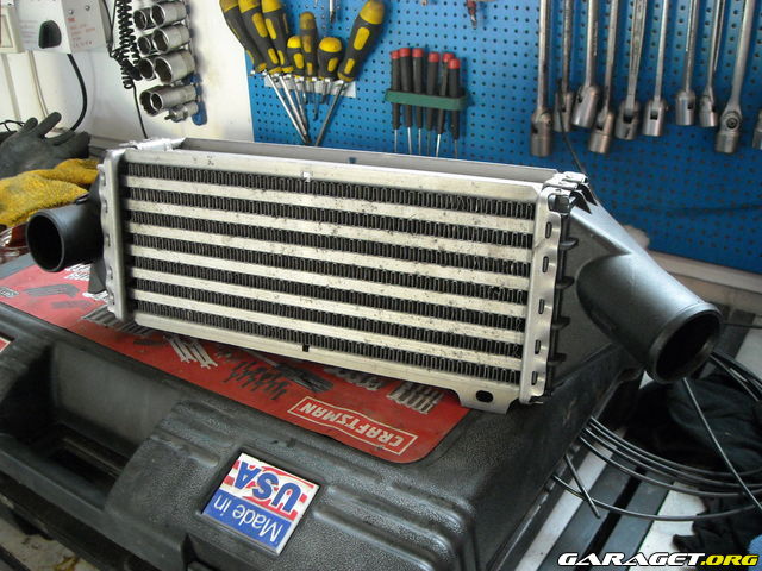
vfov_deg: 40.7
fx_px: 770
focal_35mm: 35
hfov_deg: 52.6
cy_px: 286
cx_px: 381
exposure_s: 1/45
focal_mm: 5.7
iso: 400
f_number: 2.8
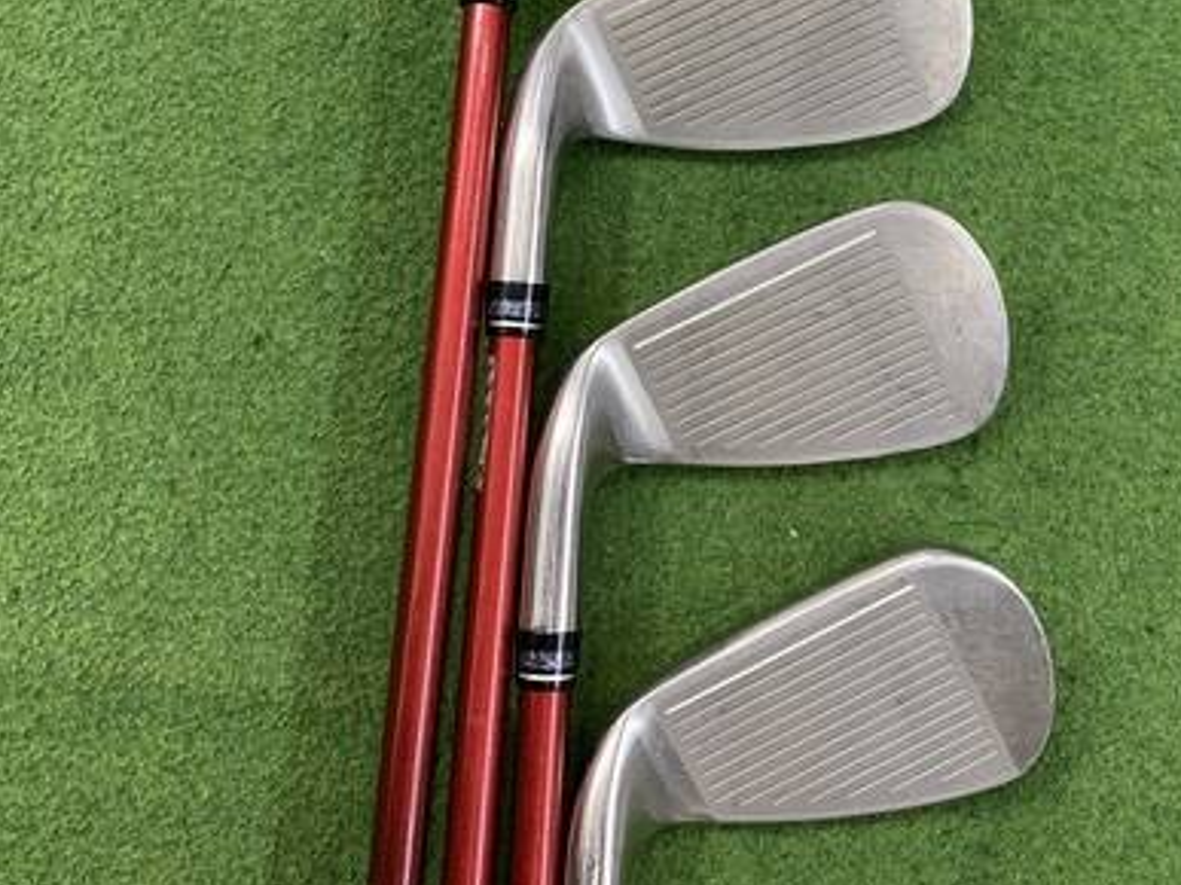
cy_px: 220
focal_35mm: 43
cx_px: 681
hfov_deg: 43.7
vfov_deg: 32.9
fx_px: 1467
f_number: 1.8
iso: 200
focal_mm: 4.25
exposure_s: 1/60
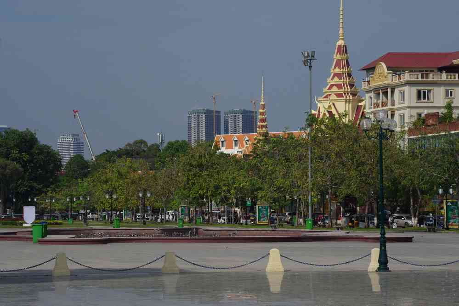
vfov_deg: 10.4
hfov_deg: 15.5
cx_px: 230
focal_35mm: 132
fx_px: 1683
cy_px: 153
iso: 200
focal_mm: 87.5
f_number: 11
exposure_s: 1/200
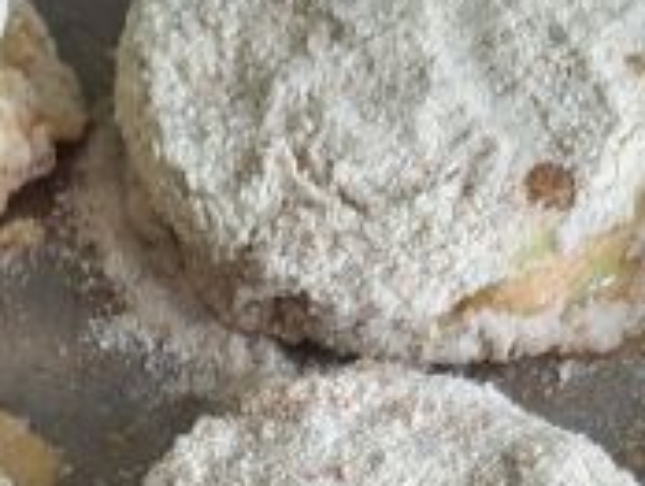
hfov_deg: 14.4
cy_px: 1224
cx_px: 0
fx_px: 2519
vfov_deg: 9.6
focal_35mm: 135
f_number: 1.8
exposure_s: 1/50
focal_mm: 5.54
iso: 160
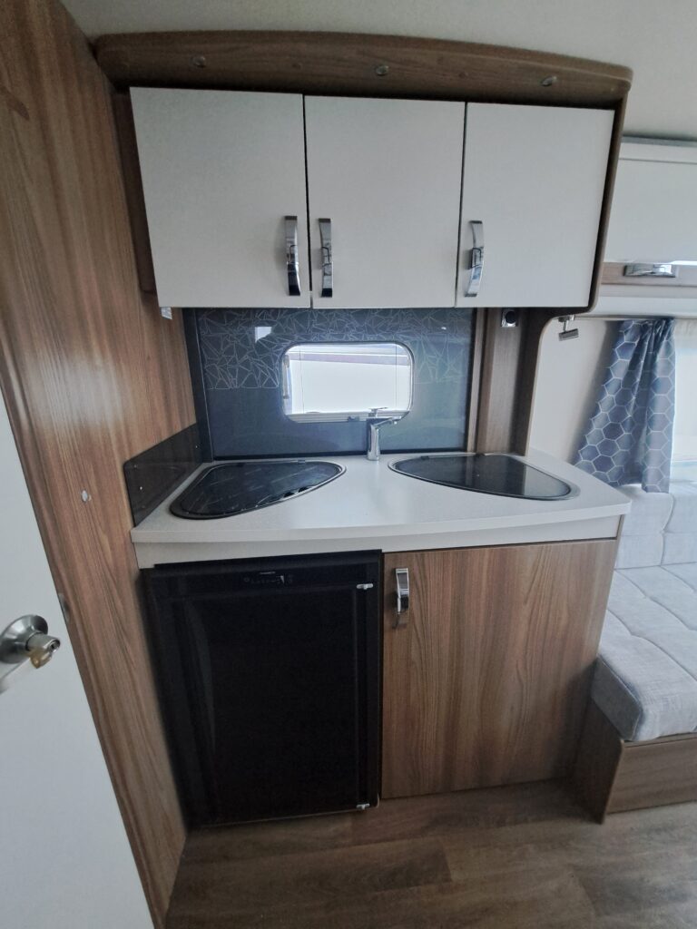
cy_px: 464
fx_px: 349
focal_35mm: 13
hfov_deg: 89.9
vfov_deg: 106.2
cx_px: 348
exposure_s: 1/25
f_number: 2.2
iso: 500
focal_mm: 1.74
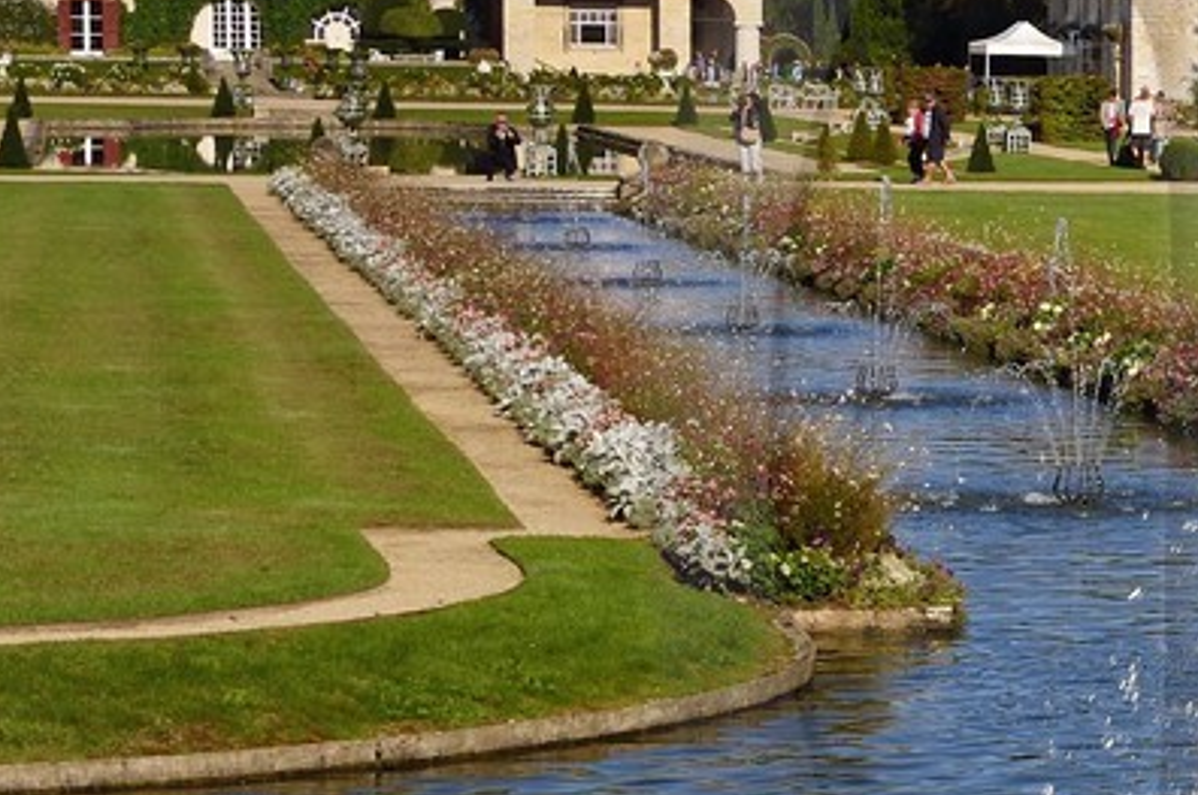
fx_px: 6448
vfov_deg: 7.1
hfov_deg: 10.2
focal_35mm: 194
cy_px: 447
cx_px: 1879
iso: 200
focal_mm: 48
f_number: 14
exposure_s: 1/250
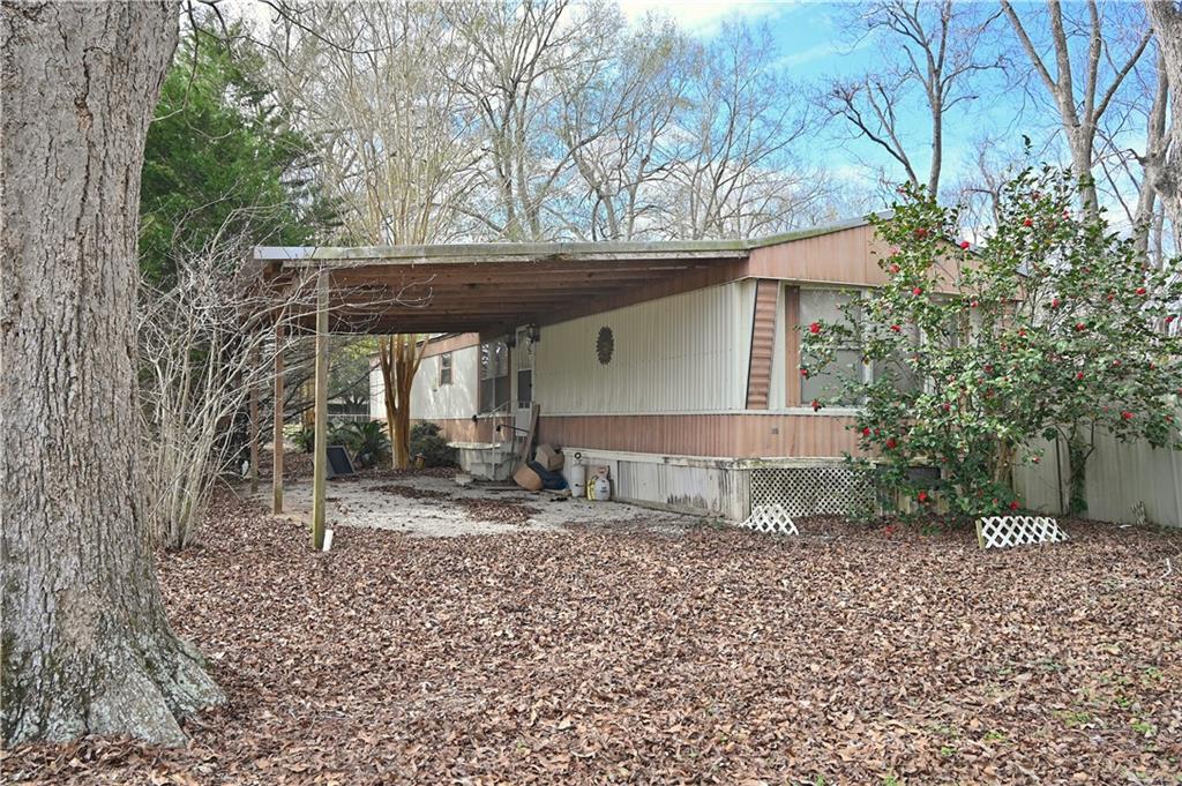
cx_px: 591
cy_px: 393
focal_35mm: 30
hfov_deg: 62.0
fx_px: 984
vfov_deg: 43.5
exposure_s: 1/125
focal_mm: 30
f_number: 9
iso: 200
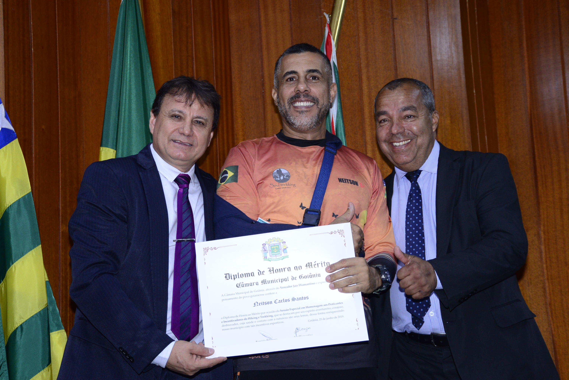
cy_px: 190
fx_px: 1044
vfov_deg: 20.6
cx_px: 284
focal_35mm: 66
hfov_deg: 30.5
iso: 2000
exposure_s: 1/125
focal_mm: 66
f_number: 5.3
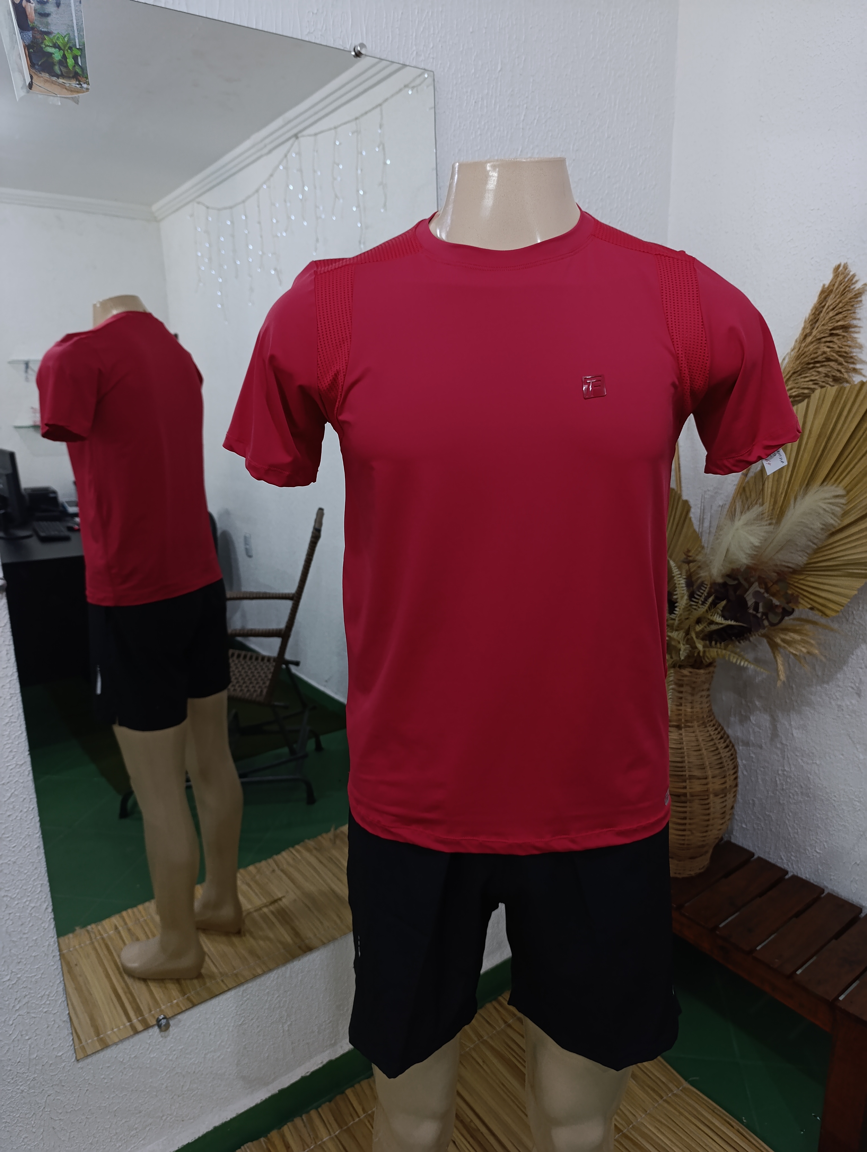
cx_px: 434
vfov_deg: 73.8
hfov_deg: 59.0
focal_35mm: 23
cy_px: 576
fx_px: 766
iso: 1000
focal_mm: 6.14
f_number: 1.6
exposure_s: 1/60
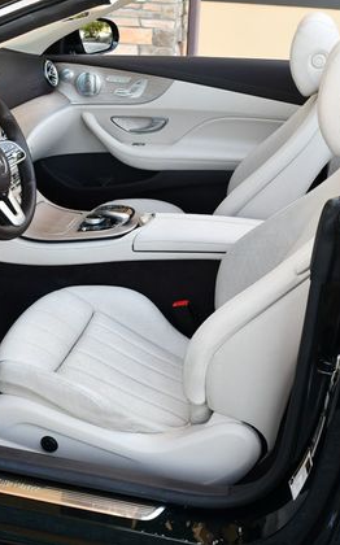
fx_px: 831
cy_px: 269
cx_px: 110
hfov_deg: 23.0
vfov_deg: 36.3
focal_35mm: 56
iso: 400
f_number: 4.5
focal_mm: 18
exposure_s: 1/250
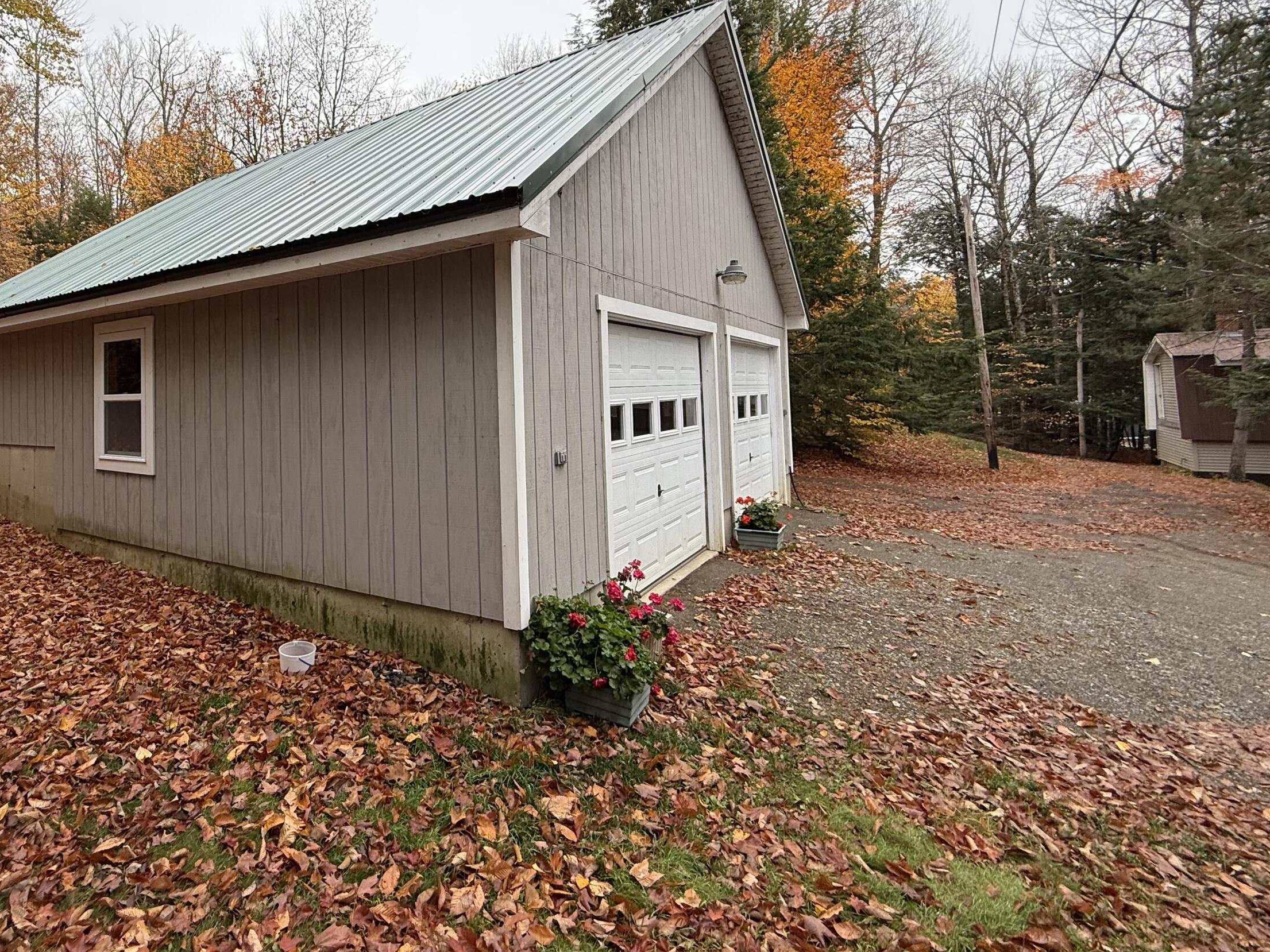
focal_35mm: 19
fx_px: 697
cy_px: 366
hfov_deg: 81.8
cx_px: 423
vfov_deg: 67.8
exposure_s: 1/205
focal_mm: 2.22
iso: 64
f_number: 2.2
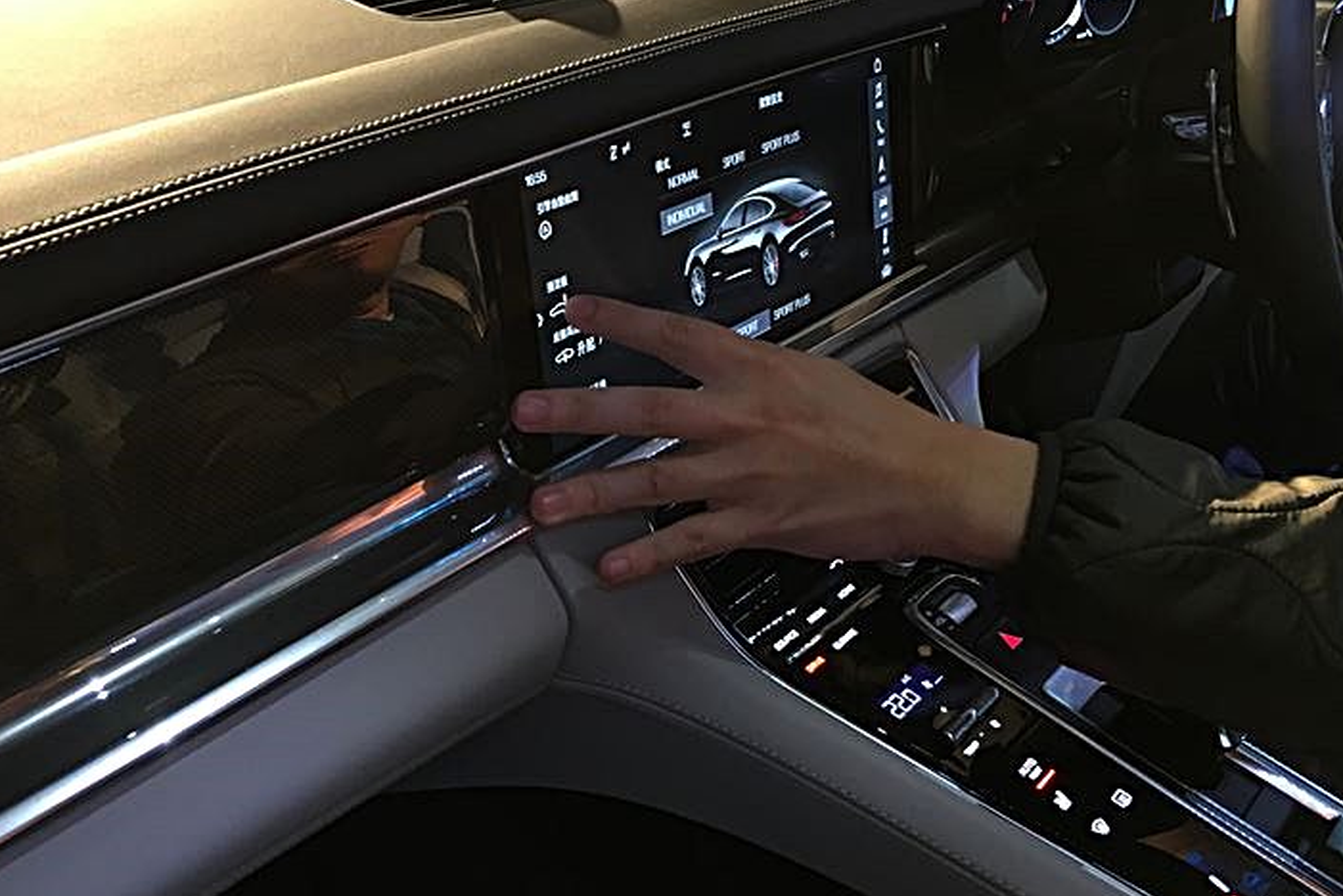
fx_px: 1605
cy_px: 496
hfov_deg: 45.1
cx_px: 512
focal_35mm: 43
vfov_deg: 31.2
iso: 100
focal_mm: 4.15
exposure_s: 1/33
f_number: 2.2
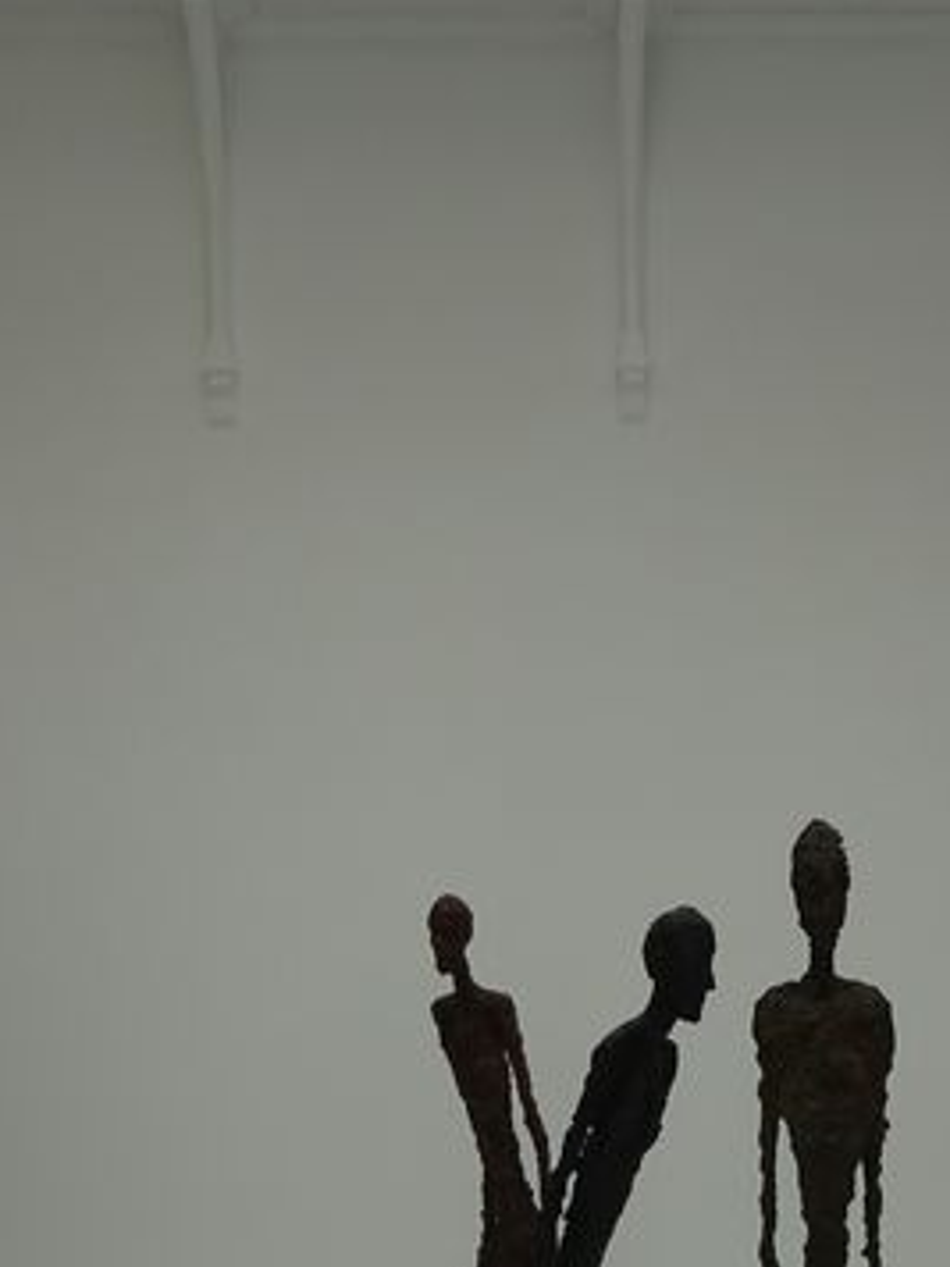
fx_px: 2964
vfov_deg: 22.8
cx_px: 630
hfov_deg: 18.2
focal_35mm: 81
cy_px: 1381
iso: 80
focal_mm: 6.17
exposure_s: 1/200
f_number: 4
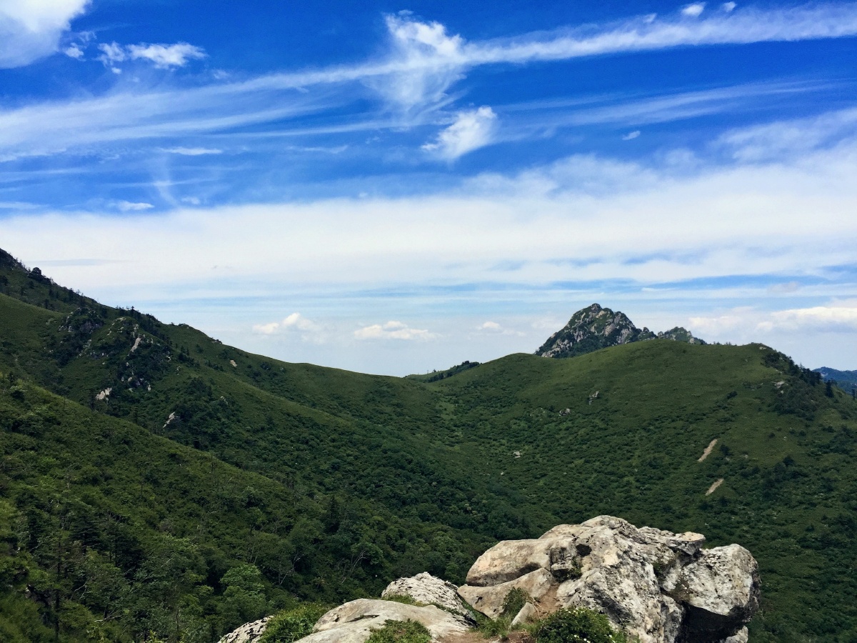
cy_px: 322
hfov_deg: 61.7
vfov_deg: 48.2
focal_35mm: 29
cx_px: 428
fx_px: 718
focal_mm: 4.15
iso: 32
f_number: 2.2
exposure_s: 1/3333
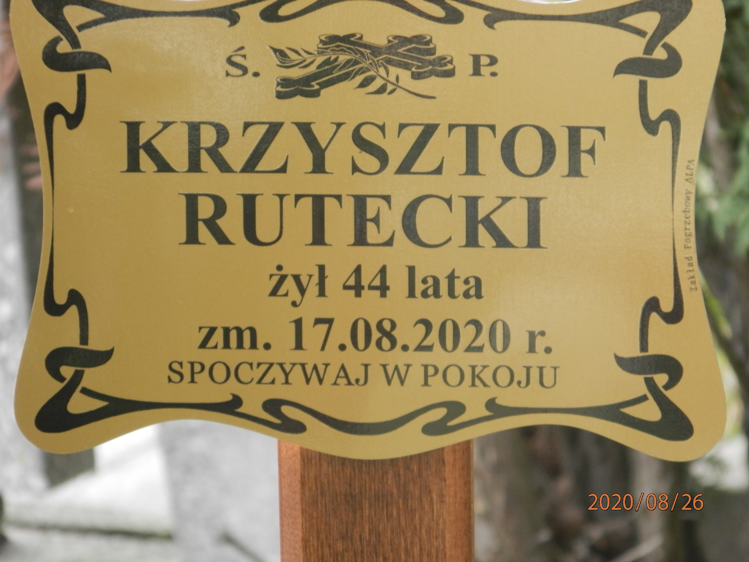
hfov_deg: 5.0
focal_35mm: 397
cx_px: 374
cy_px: 281
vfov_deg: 3.7
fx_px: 8590
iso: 200
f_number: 5.7
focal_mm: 70.9
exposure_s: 1/60
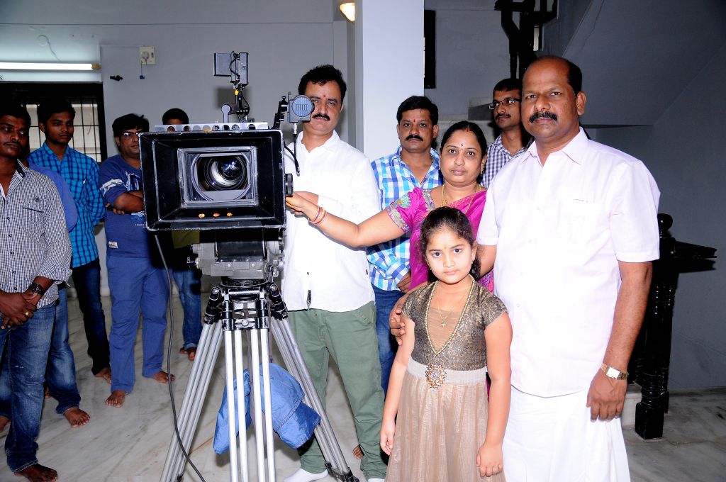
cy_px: 241
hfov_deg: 59.6
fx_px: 634
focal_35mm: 32
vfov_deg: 41.6
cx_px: 363
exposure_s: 1/125
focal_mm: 21
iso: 640
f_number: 3.8
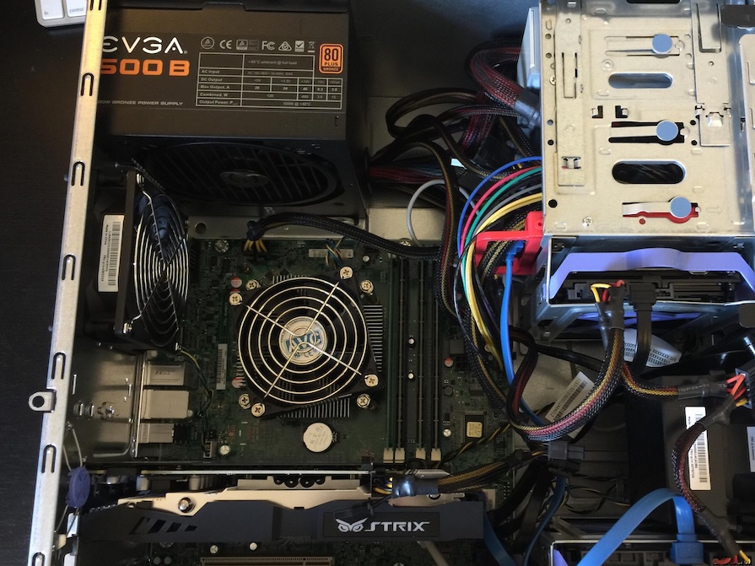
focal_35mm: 35
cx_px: 455
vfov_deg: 40.7
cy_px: 292
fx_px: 763
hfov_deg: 52.3
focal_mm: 4.15
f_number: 2.2
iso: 64
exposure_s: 1/4
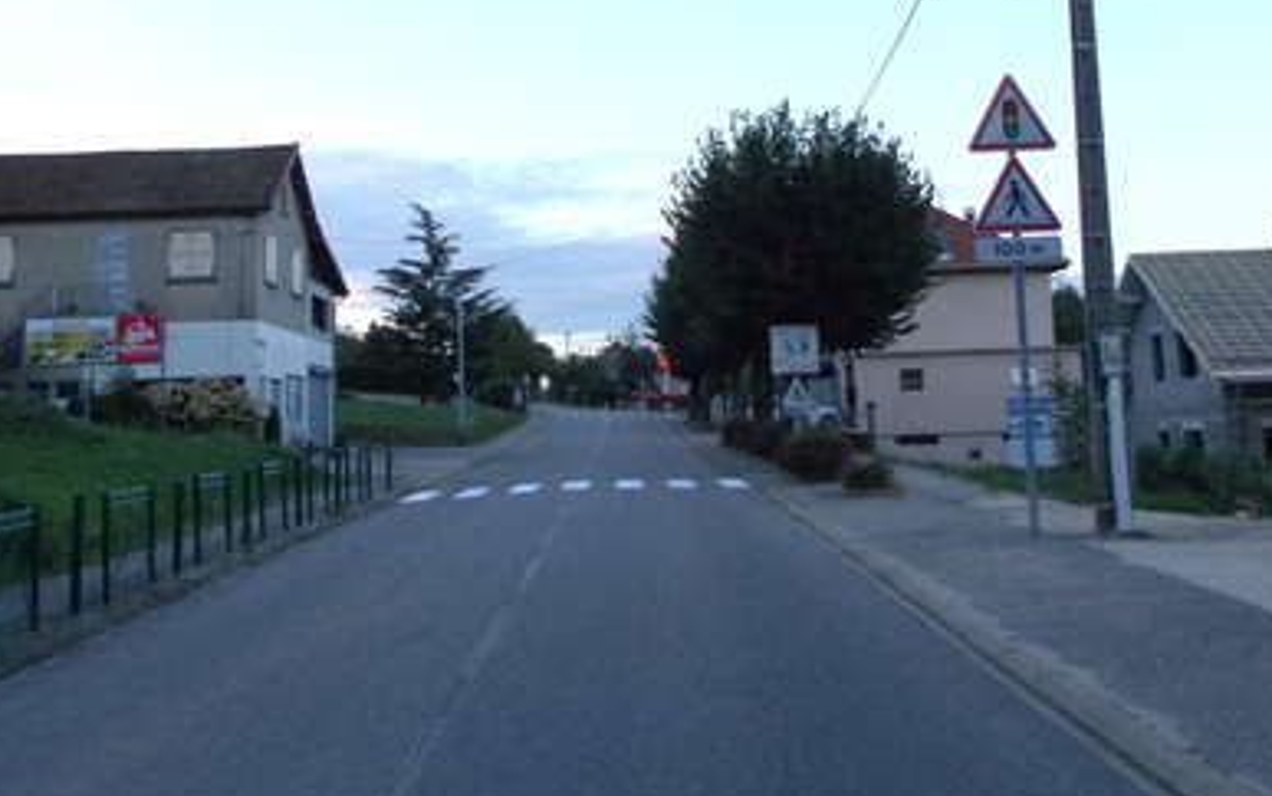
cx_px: 618
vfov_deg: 27.6
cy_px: 187
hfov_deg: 43.5
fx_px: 1595
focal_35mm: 46
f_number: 2.7
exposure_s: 1/250
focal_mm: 4
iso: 125
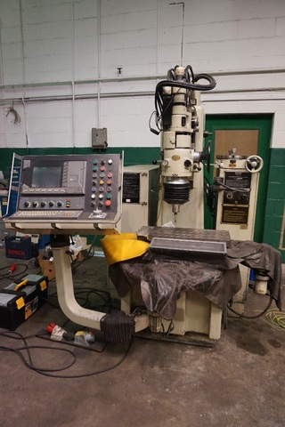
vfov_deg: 73.7
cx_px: 142
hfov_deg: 53.1
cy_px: 214
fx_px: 285
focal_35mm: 24
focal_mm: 16
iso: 1600
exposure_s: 1/160
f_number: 3.5
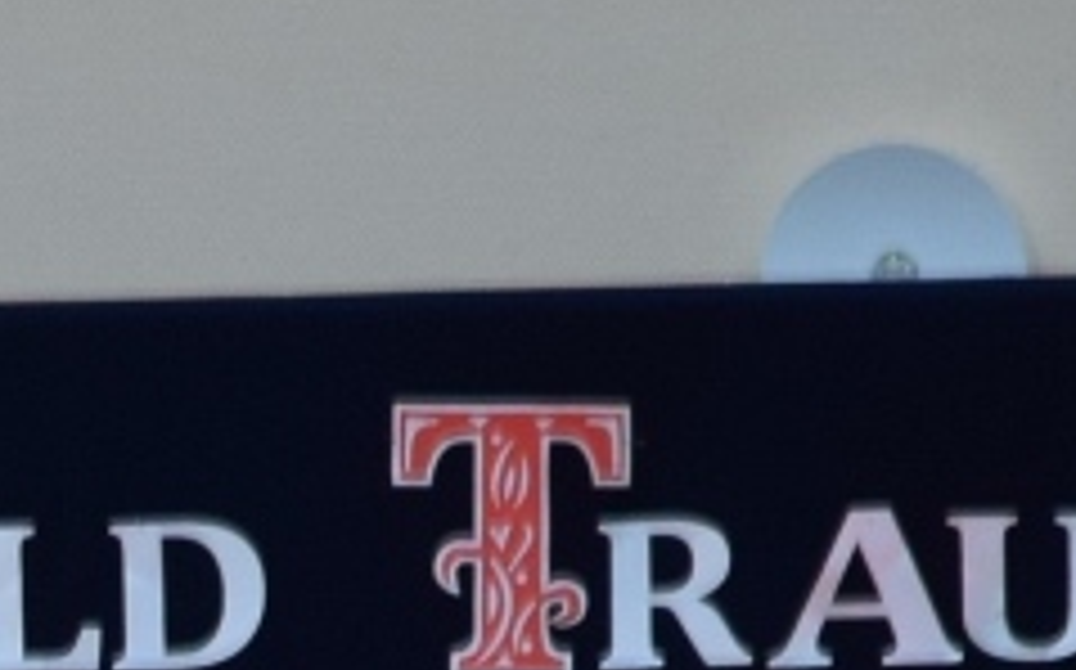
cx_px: -878
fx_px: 31867
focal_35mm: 1087
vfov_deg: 1.2
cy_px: 1533
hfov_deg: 1.9
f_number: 7.1
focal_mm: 105
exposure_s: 1/30
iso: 450
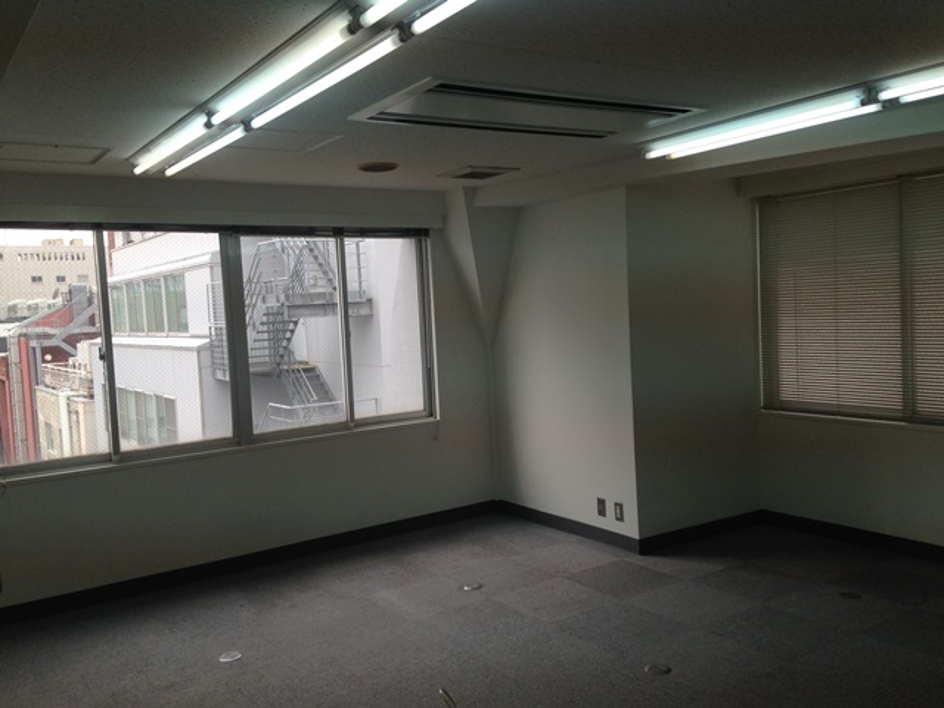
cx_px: 472
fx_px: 900
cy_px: 354
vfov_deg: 42.9
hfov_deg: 55.4
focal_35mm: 33
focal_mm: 4.12
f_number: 2.4
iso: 50
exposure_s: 1/226
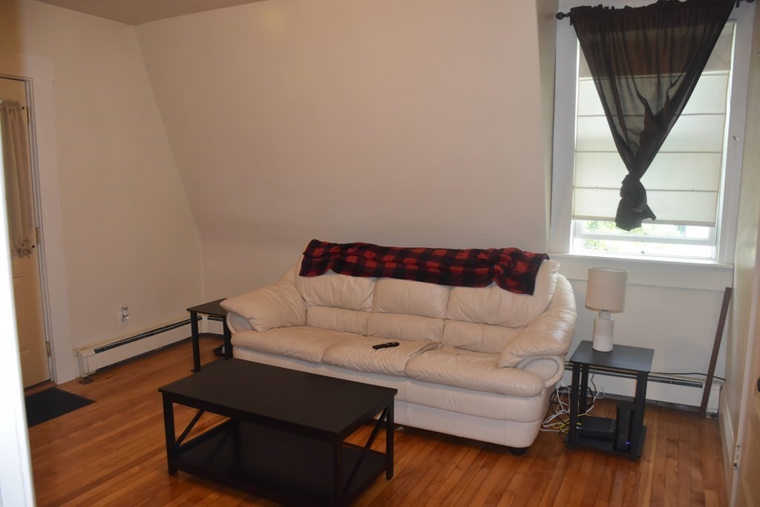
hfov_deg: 67.4
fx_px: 570
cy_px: 254
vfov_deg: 47.9
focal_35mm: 27
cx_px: 380
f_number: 4
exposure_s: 1/60
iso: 800
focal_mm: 18
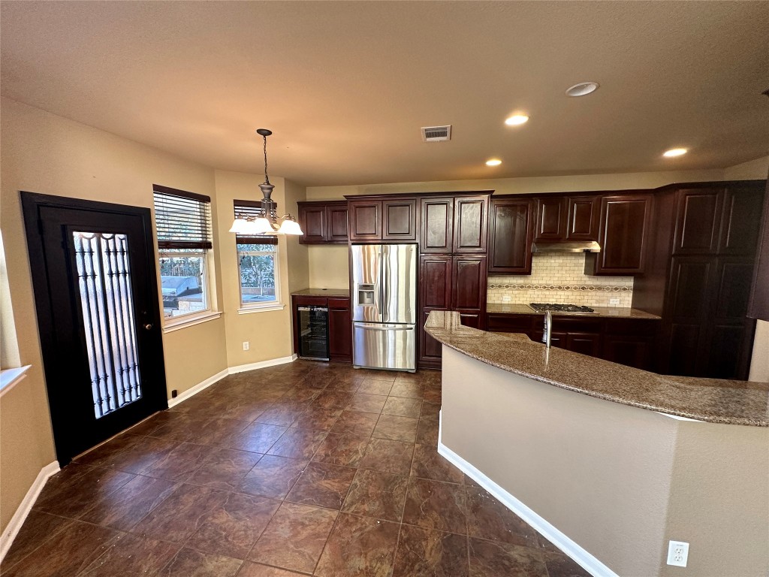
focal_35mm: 14
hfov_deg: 102.1
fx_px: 311
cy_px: 288
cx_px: 384
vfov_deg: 85.7
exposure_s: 1/60
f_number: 2.2
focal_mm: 2.22
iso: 200
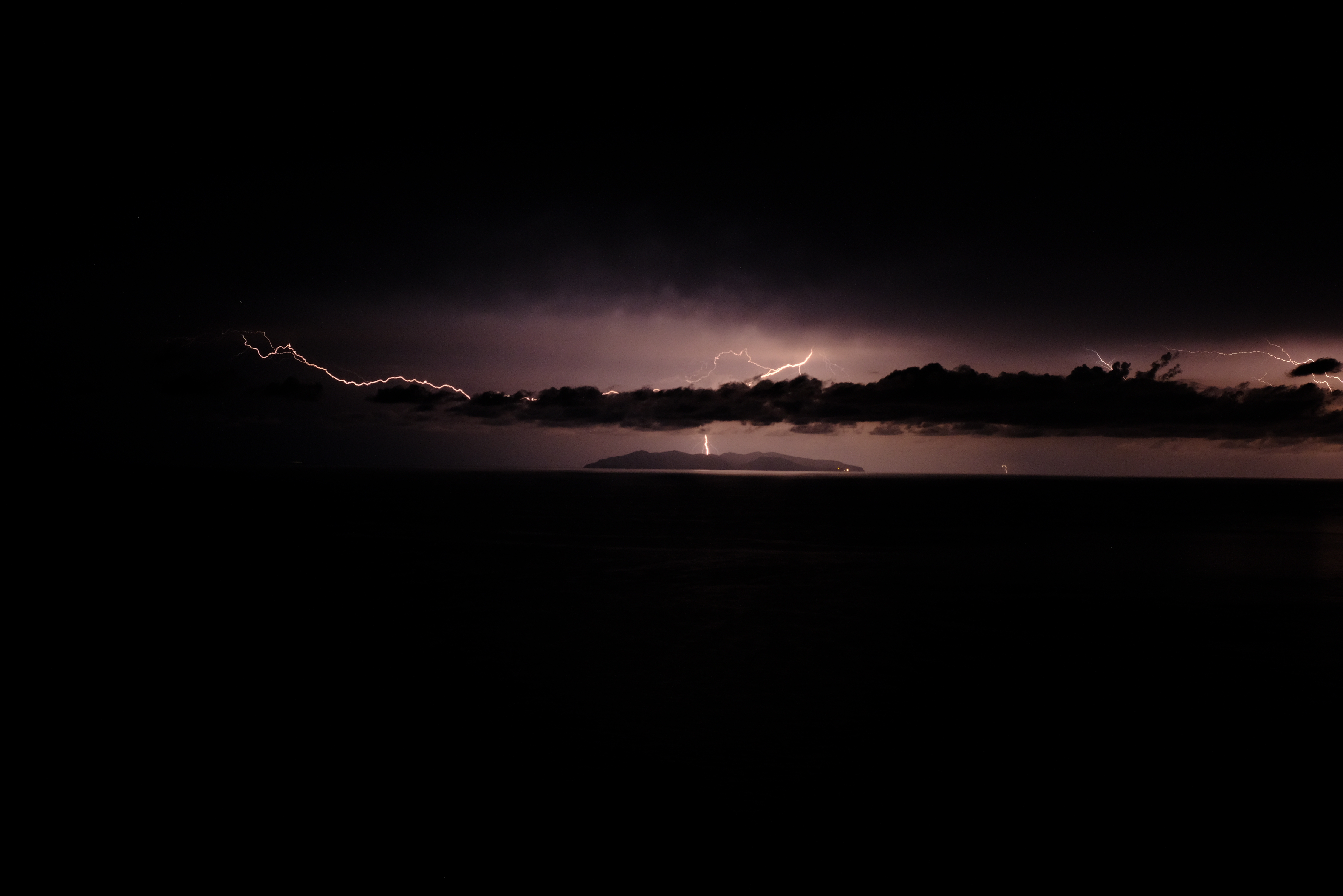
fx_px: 1567
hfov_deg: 46.4
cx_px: 672
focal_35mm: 42
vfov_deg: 31.9
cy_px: 448
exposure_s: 33
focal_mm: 27.7
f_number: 8
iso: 800
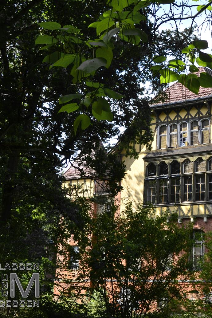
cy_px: 154
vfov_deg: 30.5
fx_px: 583
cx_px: 211
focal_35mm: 66
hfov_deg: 20.0
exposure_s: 1/250
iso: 200
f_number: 8
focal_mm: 28
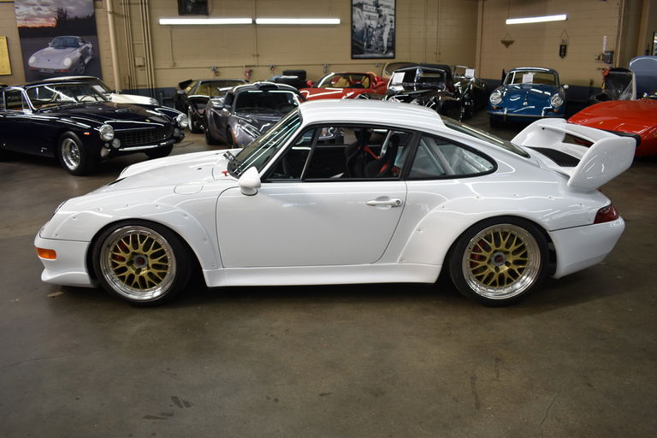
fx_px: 493
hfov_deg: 67.4
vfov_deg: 47.9
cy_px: 219
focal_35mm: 27
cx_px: 328
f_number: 3.5
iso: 125
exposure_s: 1/30
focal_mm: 18
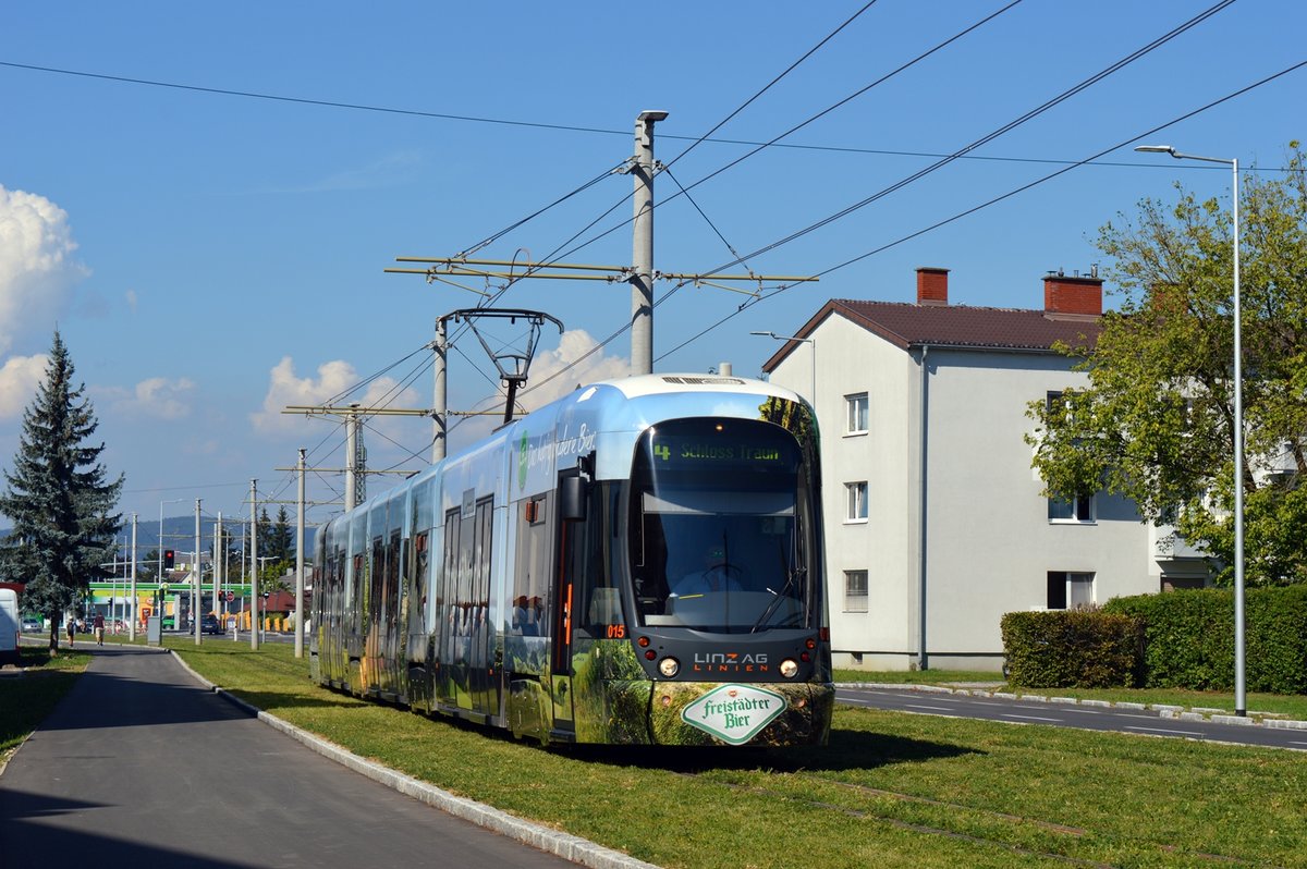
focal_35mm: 82
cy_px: 434
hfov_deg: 24.6
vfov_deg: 16.5
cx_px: 654
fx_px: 2993
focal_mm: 55
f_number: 9
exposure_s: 1/320
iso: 100
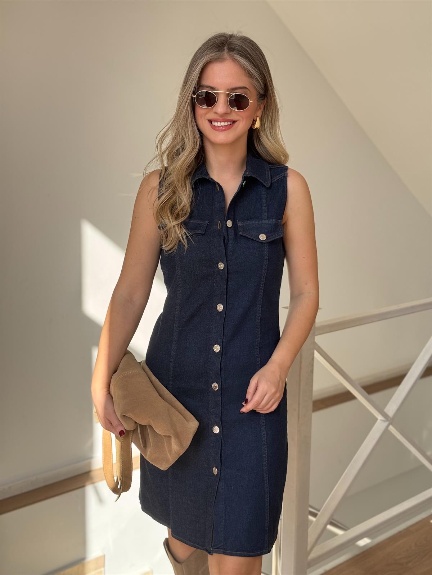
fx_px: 799
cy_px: 288
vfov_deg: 39.7
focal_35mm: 48
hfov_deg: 30.3
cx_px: 216
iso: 64
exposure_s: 1/477
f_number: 1.78
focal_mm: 6.76
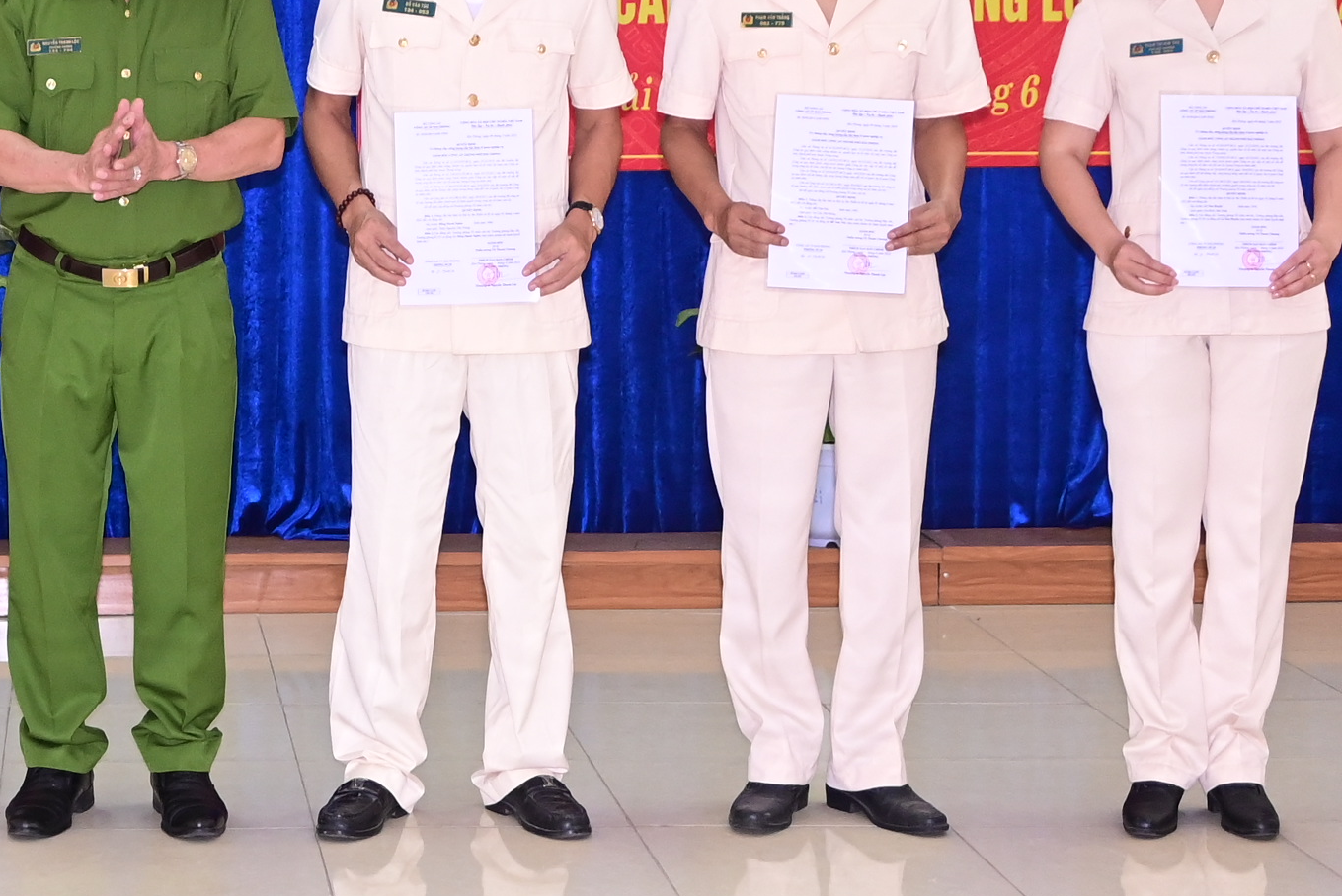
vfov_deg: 14.9
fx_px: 3394
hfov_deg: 21.9
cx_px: 173
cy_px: 168
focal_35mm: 91
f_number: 4
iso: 1600
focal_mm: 28
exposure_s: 1/200
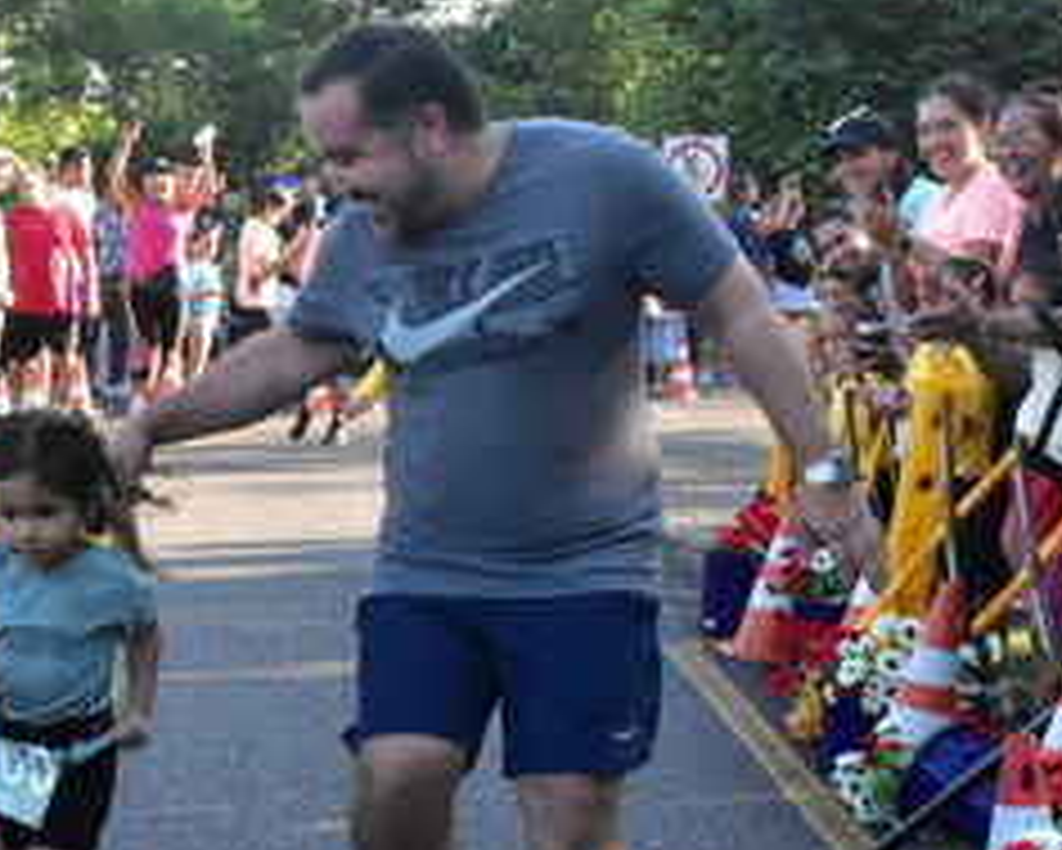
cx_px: 68
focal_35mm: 86
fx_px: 2704
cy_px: 661
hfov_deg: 21.6
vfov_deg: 17.7
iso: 3200
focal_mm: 24
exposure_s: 1/250
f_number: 18
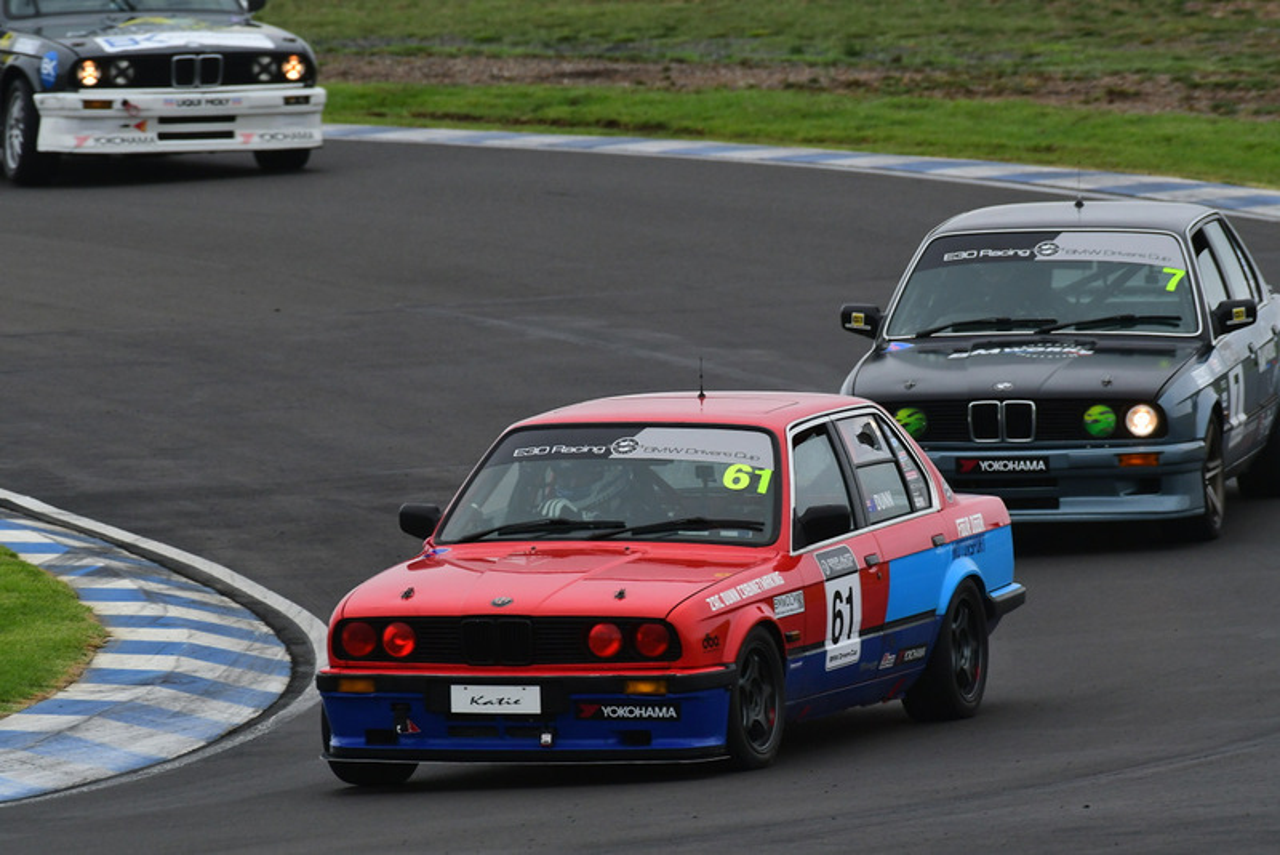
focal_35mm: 675
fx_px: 24007
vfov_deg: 2.0
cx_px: 640
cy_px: 428
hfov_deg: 3.1
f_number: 9
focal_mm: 450
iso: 1000
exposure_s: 1/640
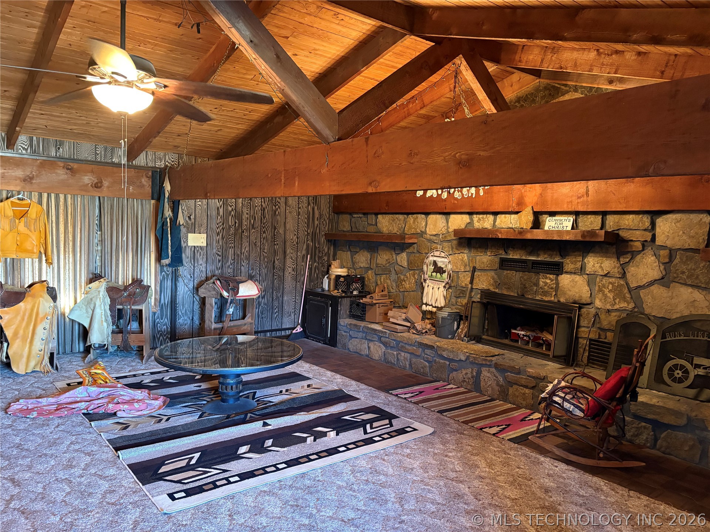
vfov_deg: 53.1
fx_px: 533
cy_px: 266
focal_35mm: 26
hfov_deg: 67.3
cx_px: 355
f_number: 1.6
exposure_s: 1/30
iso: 500
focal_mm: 5.96
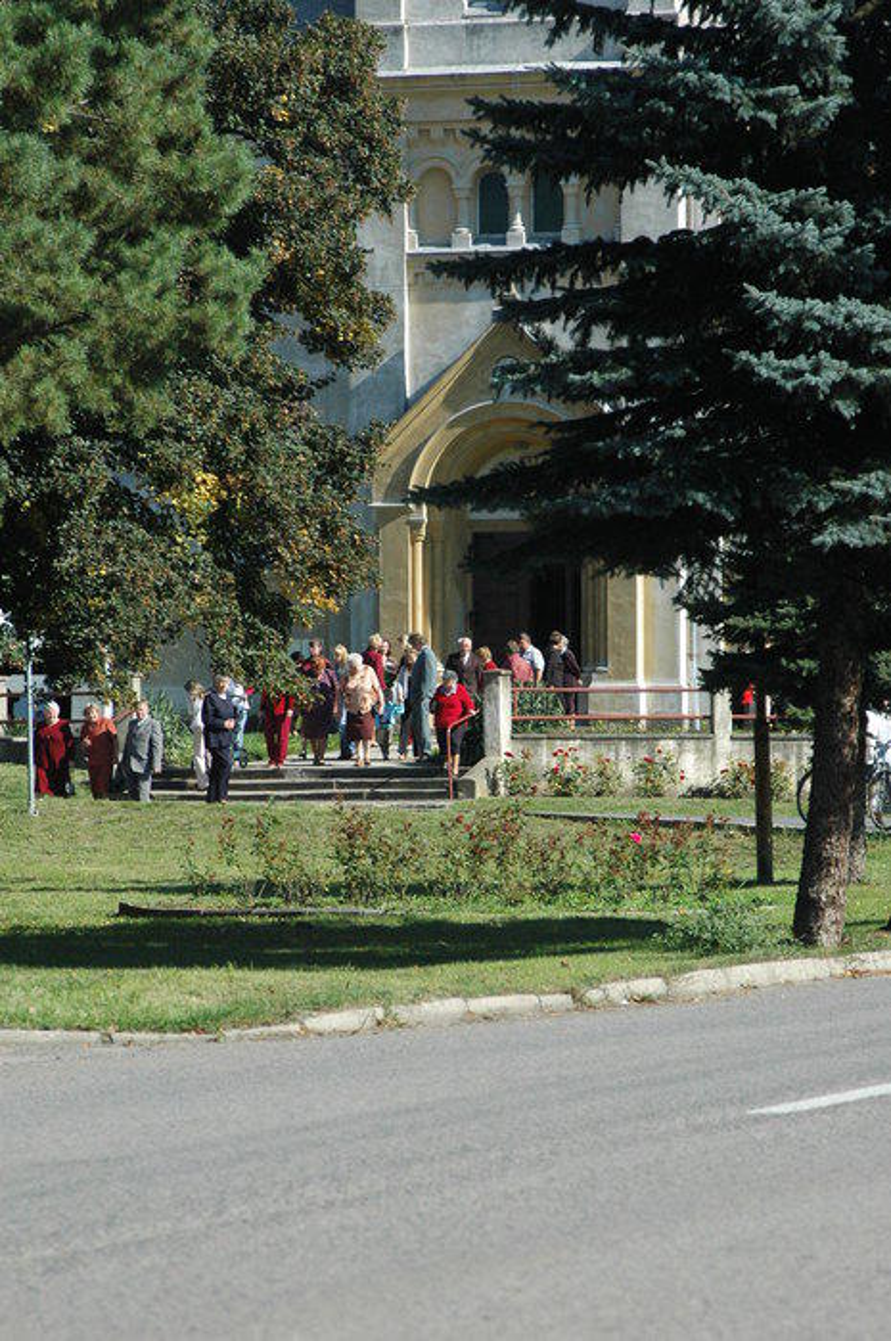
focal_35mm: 158
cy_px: 670
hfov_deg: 8.7
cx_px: 446
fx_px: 5861
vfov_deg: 13.1
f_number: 8
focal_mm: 105
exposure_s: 1/1000
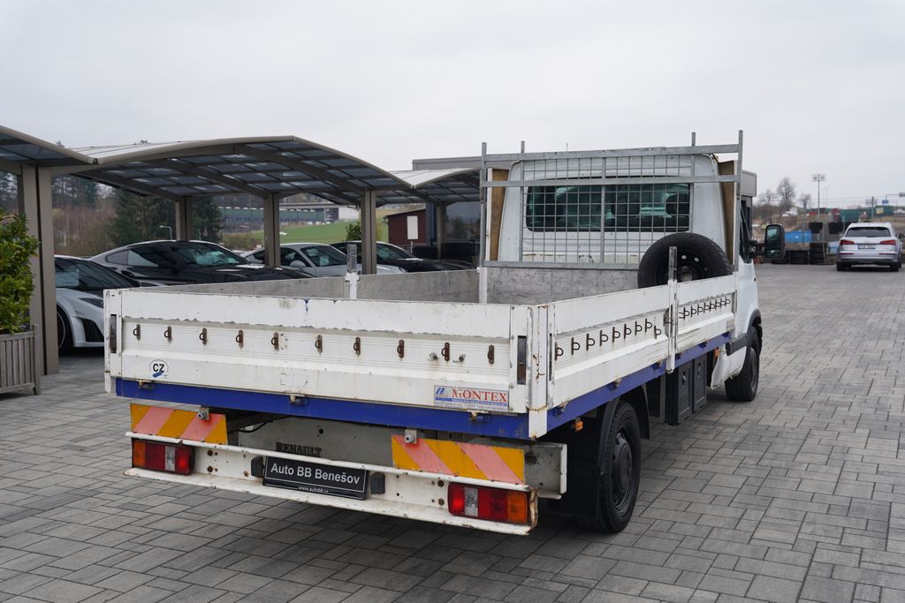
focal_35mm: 37
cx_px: 452
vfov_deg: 36.0
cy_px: 302
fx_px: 930
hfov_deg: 51.9
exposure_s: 1/125
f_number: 5.6
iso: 100
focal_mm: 37
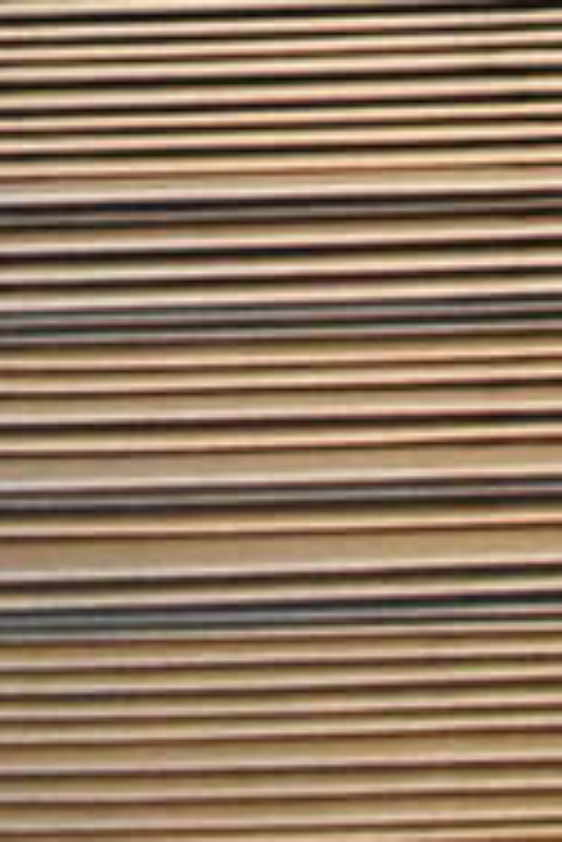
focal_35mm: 132
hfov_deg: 9.9
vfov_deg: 14.1
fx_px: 3085
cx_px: 962
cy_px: -556
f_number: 3.5
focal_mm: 18
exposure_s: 1/125
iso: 10000
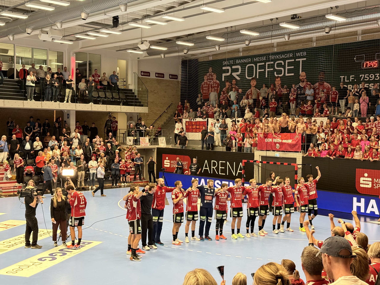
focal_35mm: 48
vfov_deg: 30.3
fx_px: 527
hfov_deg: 39.7
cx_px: 190
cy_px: 142
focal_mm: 6.76
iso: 160
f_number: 1.78
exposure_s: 1/130
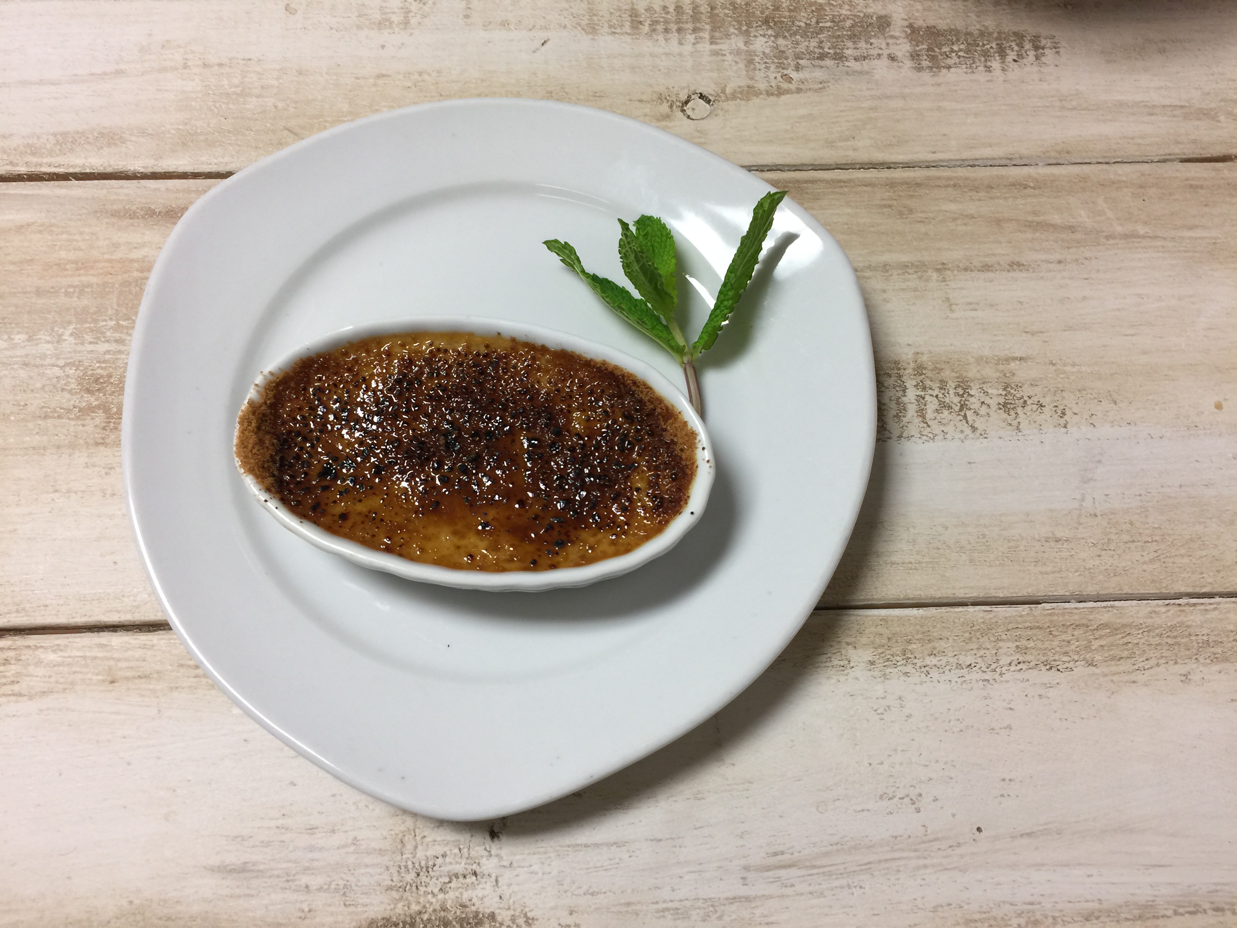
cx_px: 618
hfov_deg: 61.7
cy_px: 464
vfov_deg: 48.2
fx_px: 1036
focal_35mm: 29
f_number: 2.2
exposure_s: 1/15
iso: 32
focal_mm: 4.15
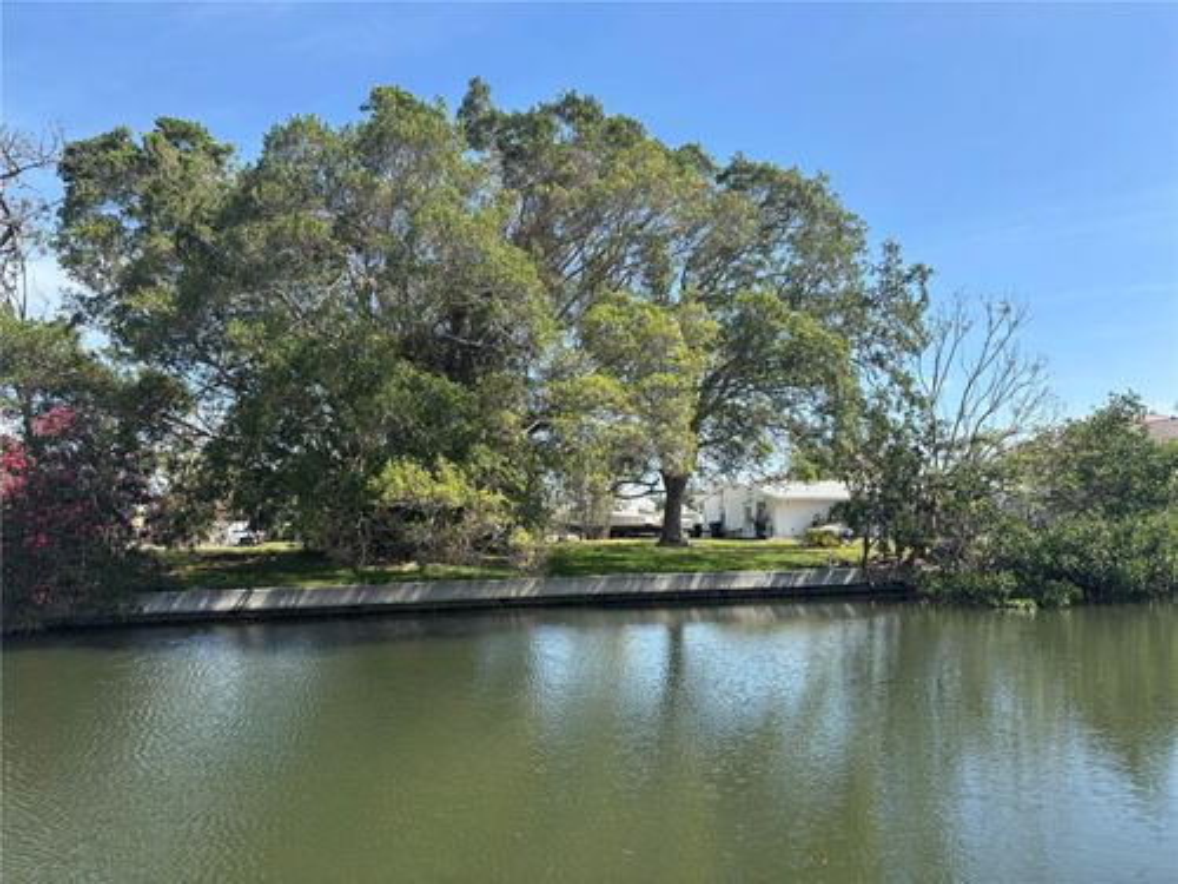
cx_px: 589
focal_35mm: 26
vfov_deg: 53.1
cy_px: 442
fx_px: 885
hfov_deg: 67.3
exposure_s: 1/1695
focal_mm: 5.96
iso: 50
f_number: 1.6
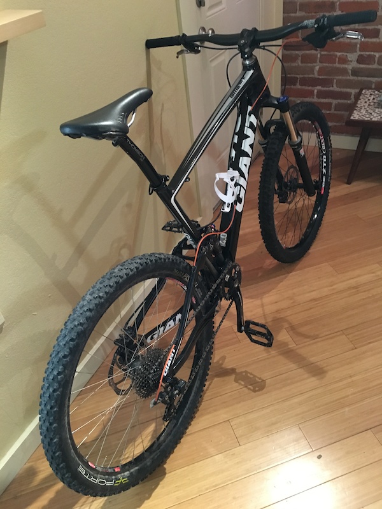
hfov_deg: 48.2
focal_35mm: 29
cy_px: 254
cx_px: 191
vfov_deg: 61.7
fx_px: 427
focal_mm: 4.15
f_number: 2.2
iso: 250
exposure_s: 1/15
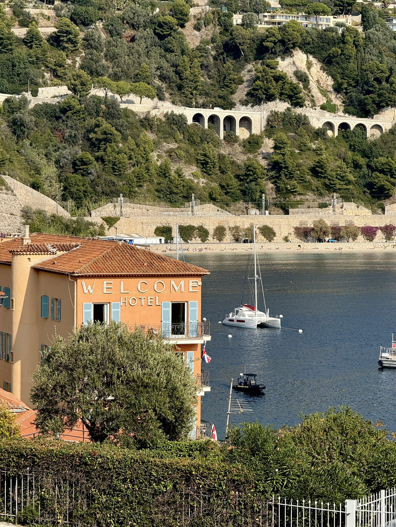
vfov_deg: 16.4
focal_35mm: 120
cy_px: 264
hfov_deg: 12.3
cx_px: 198
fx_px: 1830
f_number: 2.8
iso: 50
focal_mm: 15.66
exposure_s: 1/1422
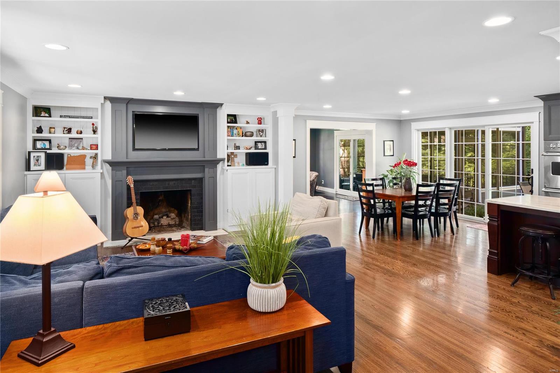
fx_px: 342
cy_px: 186
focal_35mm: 22
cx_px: 280
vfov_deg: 57.2
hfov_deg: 78.6
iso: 400
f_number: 7.1
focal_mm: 11
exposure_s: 1/1.67
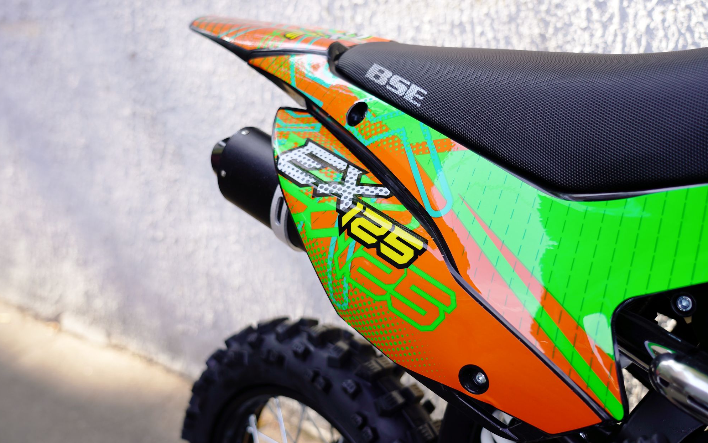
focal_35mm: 41
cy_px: 220
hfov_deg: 48.2
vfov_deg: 31.3
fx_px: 791
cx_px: 353
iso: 100
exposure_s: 1/160
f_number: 4
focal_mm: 40
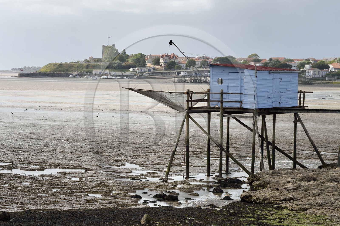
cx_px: 170
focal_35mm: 165
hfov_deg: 12.5
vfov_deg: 8.3
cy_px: 113
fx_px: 1557
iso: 200
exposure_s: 1/400
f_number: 10
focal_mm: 165
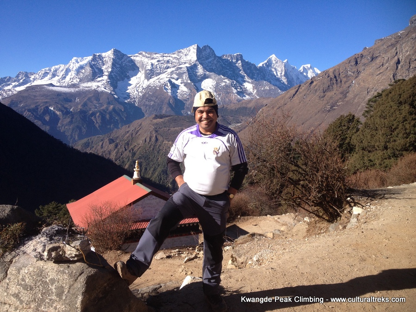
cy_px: 156
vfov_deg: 40.7
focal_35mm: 35
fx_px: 421
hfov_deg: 52.6
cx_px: 208
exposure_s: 1/1104
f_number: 2.4
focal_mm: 4.28
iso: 50
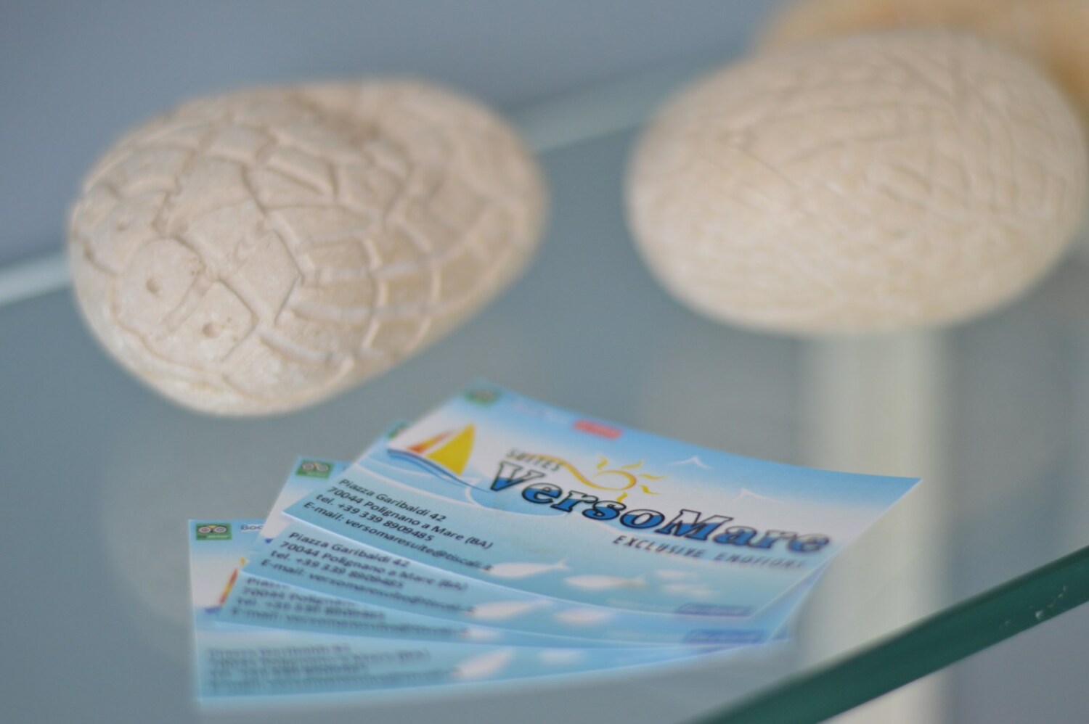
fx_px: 2267
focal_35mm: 75
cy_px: 362
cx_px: 544
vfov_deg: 18.2
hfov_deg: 27.0
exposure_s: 1/250
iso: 400
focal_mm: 50
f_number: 1.8
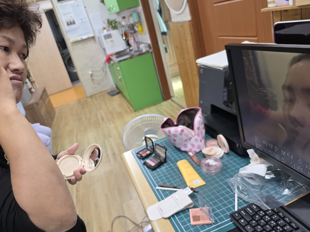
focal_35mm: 25
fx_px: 224
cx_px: 144
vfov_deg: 54.9
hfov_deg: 69.3
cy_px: 111
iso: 200
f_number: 1.7
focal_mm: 6.3
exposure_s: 1/180
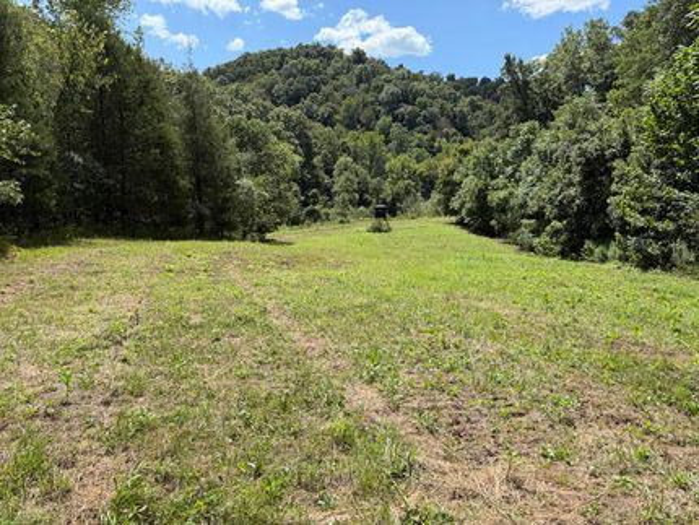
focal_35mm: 24
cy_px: 262
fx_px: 485
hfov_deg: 71.6
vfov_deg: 56.9
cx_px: 350
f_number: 1.78
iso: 80
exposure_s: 1/3279
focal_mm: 6.76
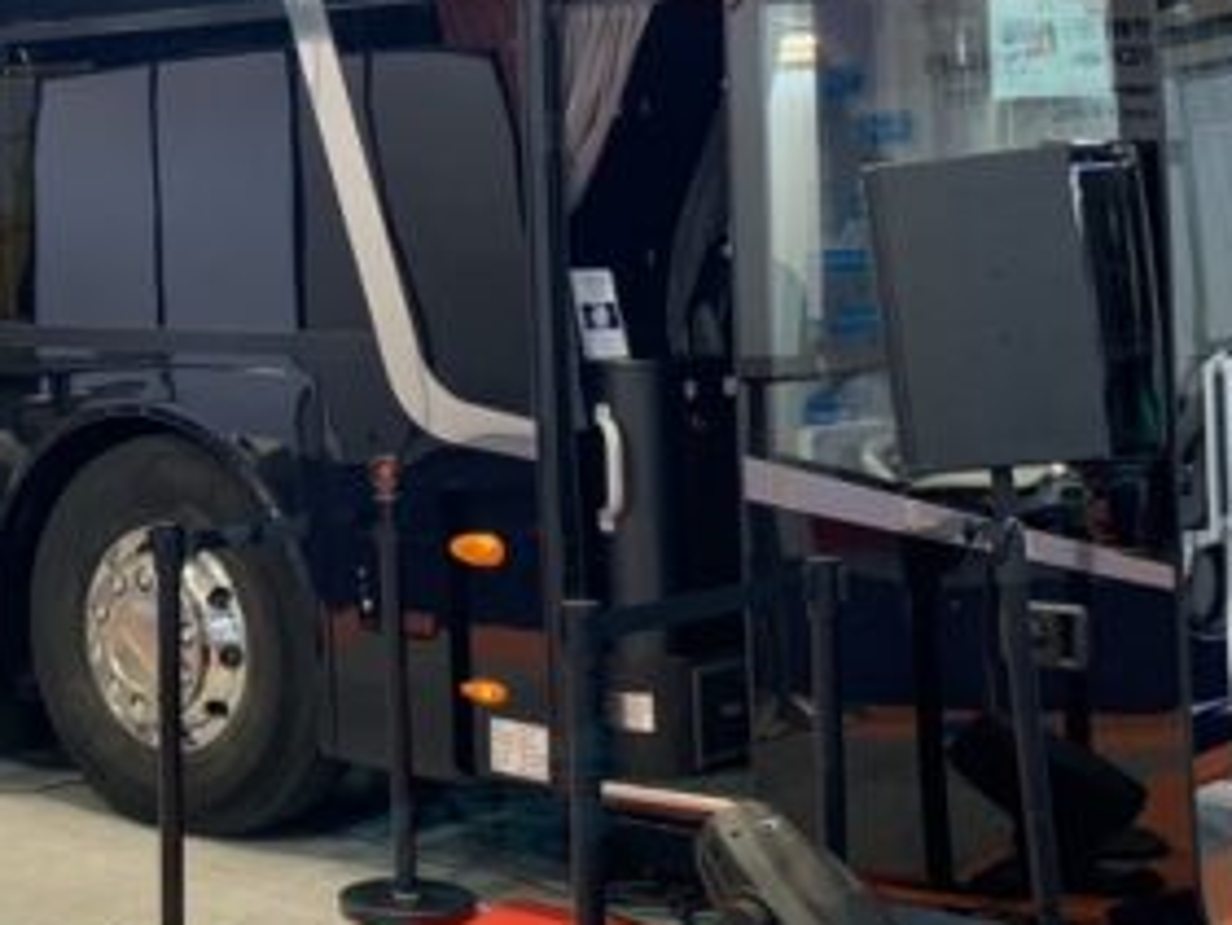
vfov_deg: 20.5
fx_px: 2528
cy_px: 180
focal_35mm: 71
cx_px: 0
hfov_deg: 26.0
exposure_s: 1/50
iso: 64
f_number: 1.8
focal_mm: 4.25
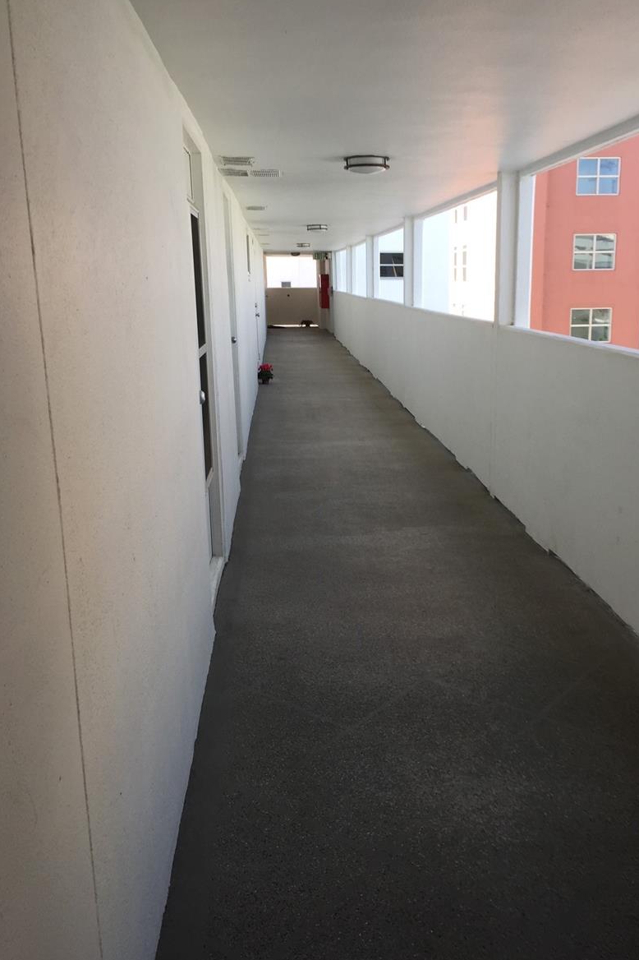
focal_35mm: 31
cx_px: 354
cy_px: 486
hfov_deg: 42.2
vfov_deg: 60.3
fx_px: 826
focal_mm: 4.15
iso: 32
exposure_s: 1/260
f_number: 2.2
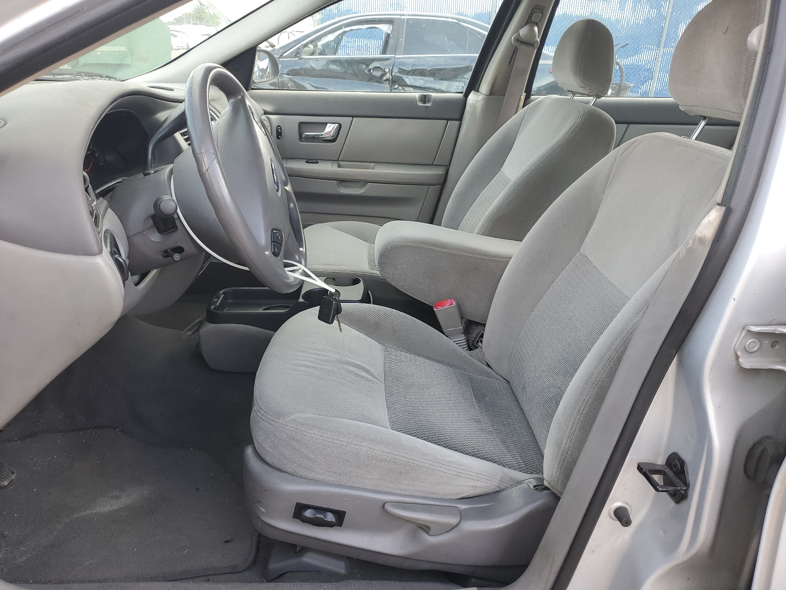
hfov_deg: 67.3
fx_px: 590
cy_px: 295
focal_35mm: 26
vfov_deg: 53.1
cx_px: 393
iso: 50
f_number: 1.5
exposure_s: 1/139
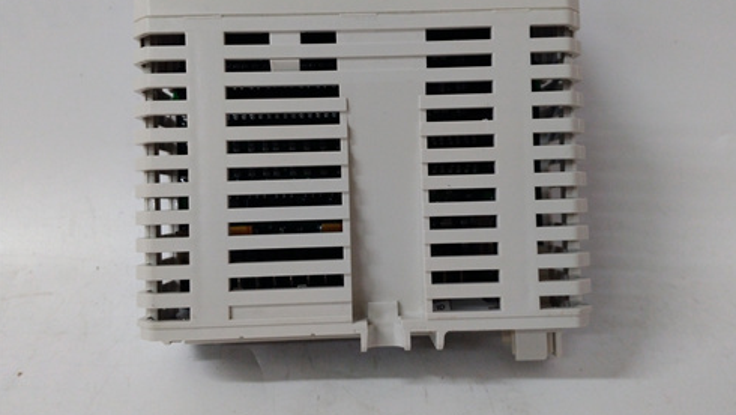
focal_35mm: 30
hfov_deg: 64.3
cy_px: 175
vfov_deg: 38.9
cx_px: 371
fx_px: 586
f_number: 2
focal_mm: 3.79
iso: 298
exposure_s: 1/30
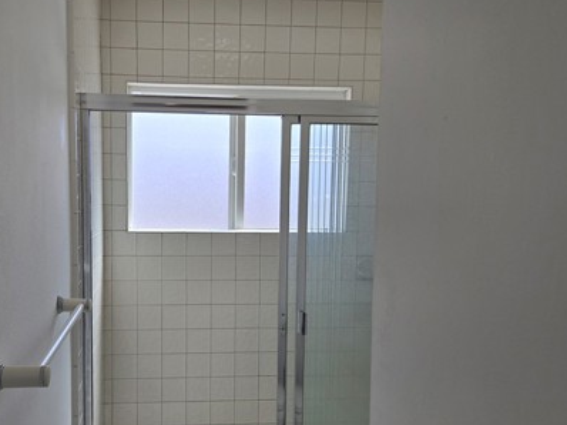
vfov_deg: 38.5
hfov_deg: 49.6
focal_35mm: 37
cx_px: 211
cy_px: 255
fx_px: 606
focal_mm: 5.4
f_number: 1.8
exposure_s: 1/696
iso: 25
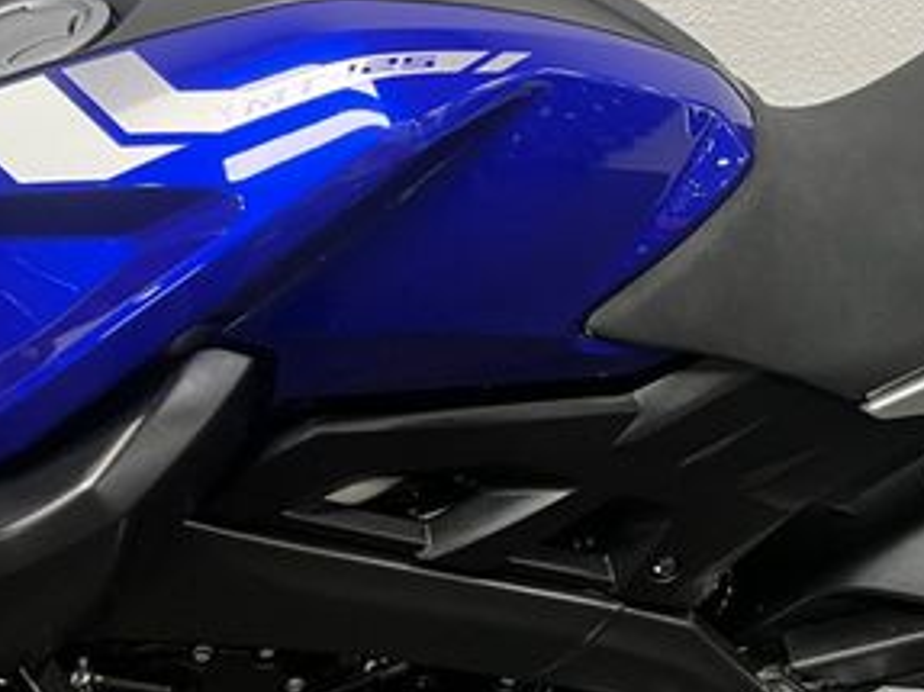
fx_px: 1548
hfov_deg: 31.6
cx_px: 840
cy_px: 209
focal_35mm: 58
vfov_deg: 25.0
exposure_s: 1/50
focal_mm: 5.1
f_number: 1.6
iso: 100
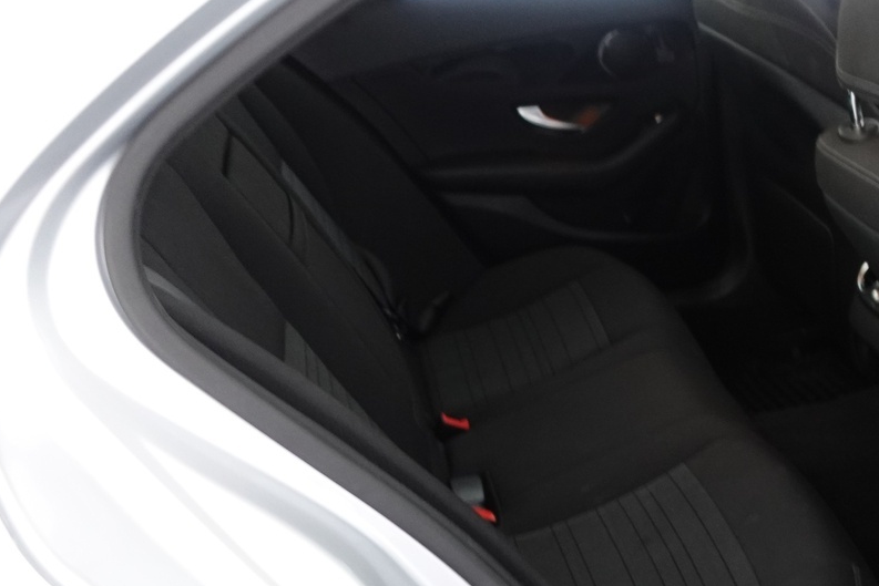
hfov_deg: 39.1
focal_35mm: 49
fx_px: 1197
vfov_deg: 27.5
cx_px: 677
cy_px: 328
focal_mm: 9.4
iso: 800
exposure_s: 1/30
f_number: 1.8
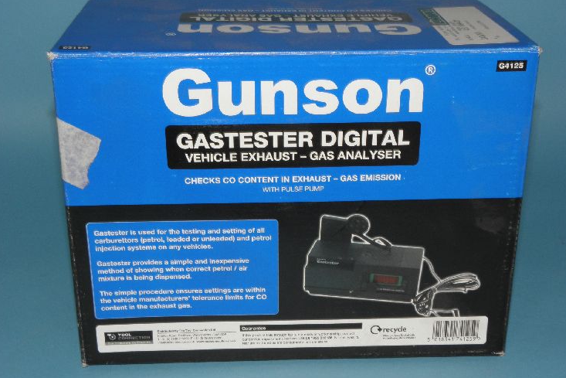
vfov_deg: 27.0
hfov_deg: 39.6
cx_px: 286
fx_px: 786
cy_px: 203
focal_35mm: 50
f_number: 5.6
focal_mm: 8.53
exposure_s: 1/50
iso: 100
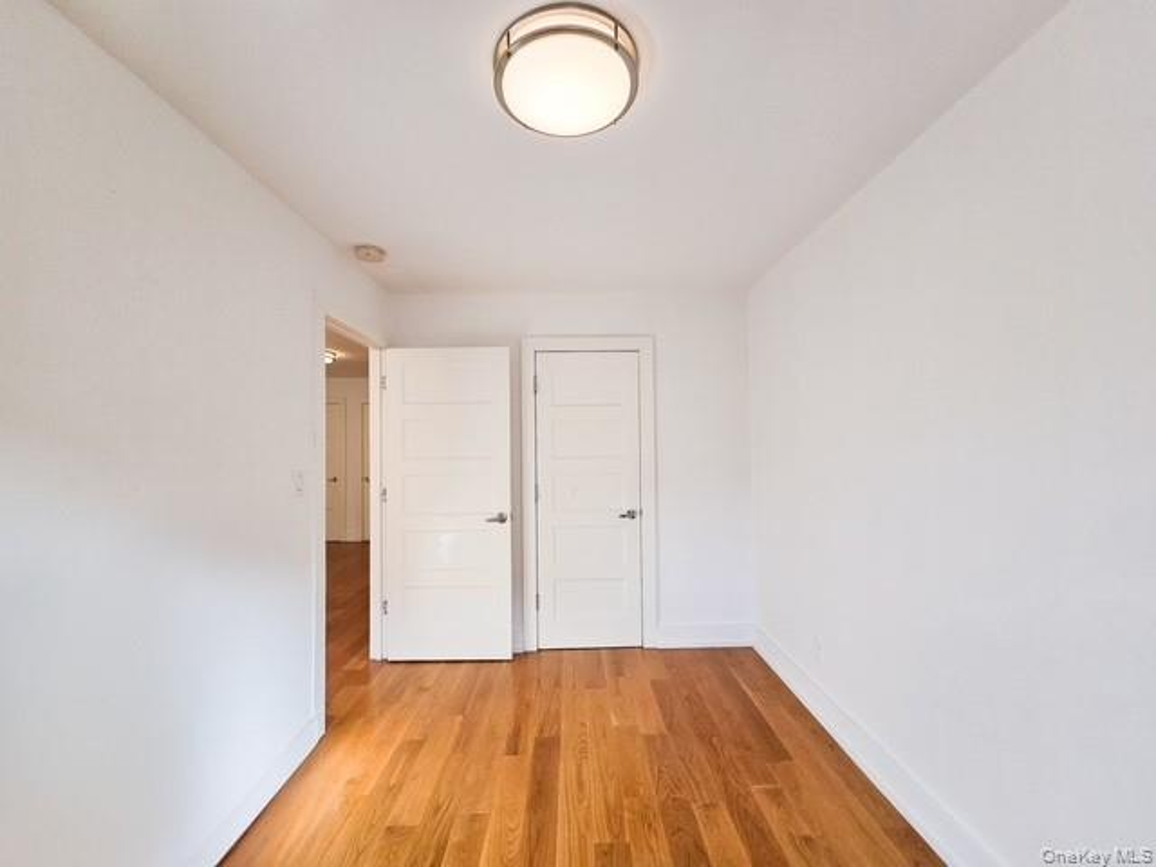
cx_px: 578
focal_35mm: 13
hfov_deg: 106.2
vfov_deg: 89.9
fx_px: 434
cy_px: 434
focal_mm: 2.2
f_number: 2.2
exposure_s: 1/250
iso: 50
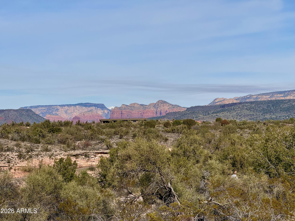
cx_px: 148
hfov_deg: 16.4
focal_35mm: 120
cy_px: 110
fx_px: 1023
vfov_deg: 12.3
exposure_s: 1/2933
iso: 50
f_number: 2.8
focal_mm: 15.66
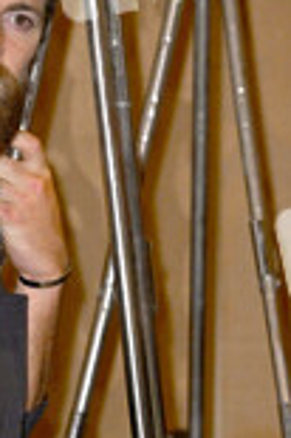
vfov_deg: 6.9
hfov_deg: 4.6
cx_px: -62
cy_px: 379
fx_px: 3609
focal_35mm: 297
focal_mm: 115
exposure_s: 1/320
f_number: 4.5
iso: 1600
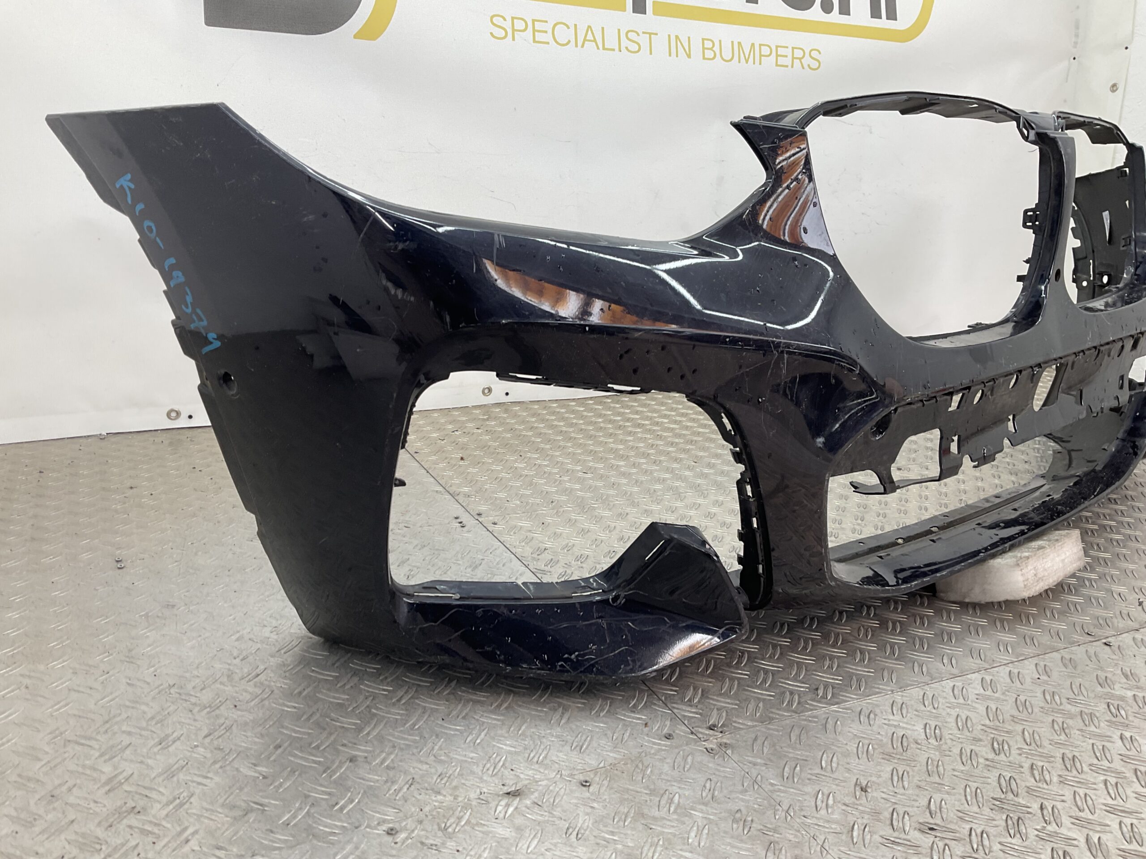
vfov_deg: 48.2
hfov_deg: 61.7
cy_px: 430
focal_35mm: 29
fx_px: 960
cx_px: 573
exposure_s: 1/100
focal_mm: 3
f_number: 1.8
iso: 25
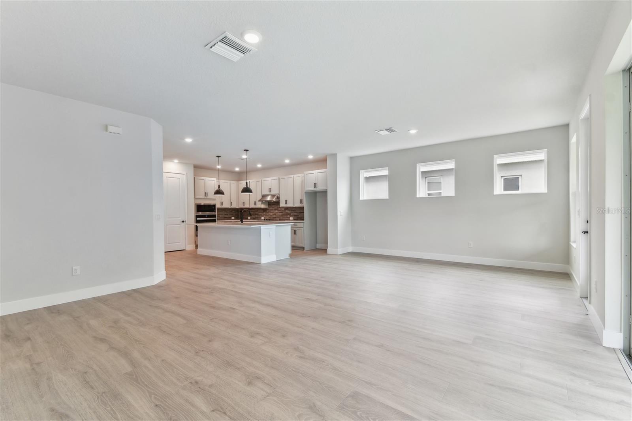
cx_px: 316
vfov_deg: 77.3
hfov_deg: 100.4
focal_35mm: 15
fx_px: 263
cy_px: 210
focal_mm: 10
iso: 100
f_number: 7.1
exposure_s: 1/25
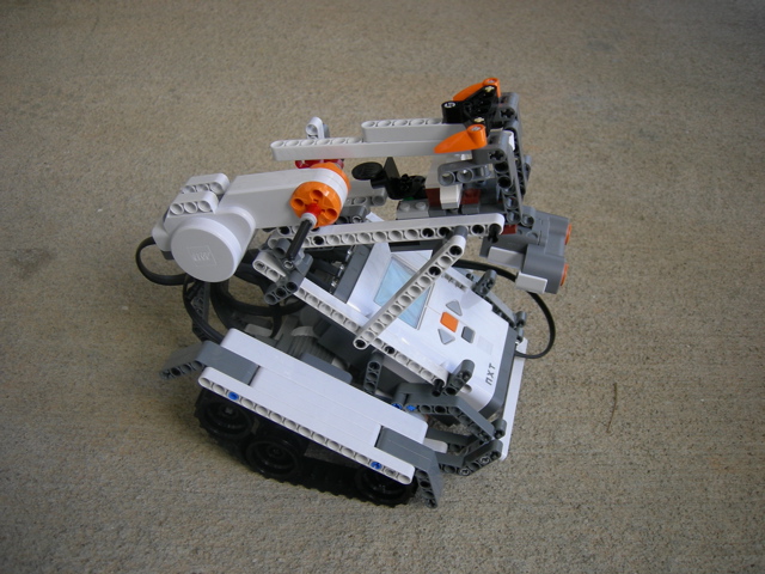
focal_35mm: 36
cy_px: 287
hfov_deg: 51.4
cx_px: 382
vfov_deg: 39.7
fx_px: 796
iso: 64
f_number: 2.7
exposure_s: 1/30.3
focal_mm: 7.5
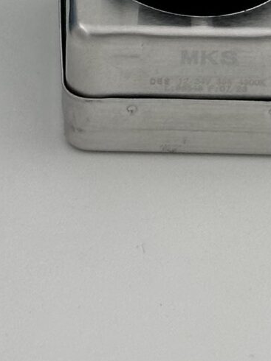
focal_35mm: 251
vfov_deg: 7.5
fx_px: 2622
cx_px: -22
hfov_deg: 5.9
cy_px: -389
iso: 64
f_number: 1.78
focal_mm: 6.86
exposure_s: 1/953
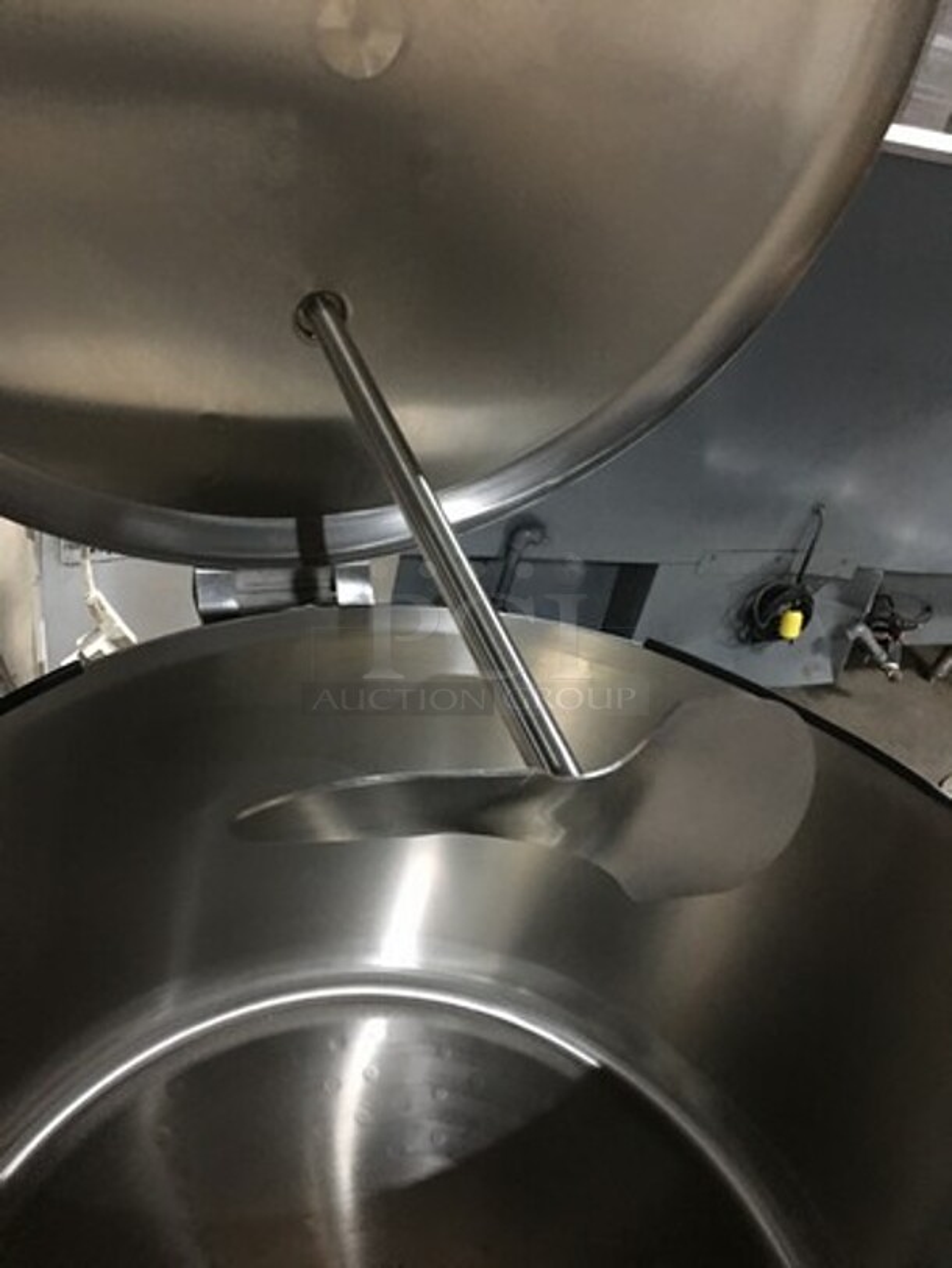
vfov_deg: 61.7
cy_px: 634
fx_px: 1063
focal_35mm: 29
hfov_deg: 48.2
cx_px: 476
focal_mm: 4.15
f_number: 2.2
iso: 125
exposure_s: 1/4
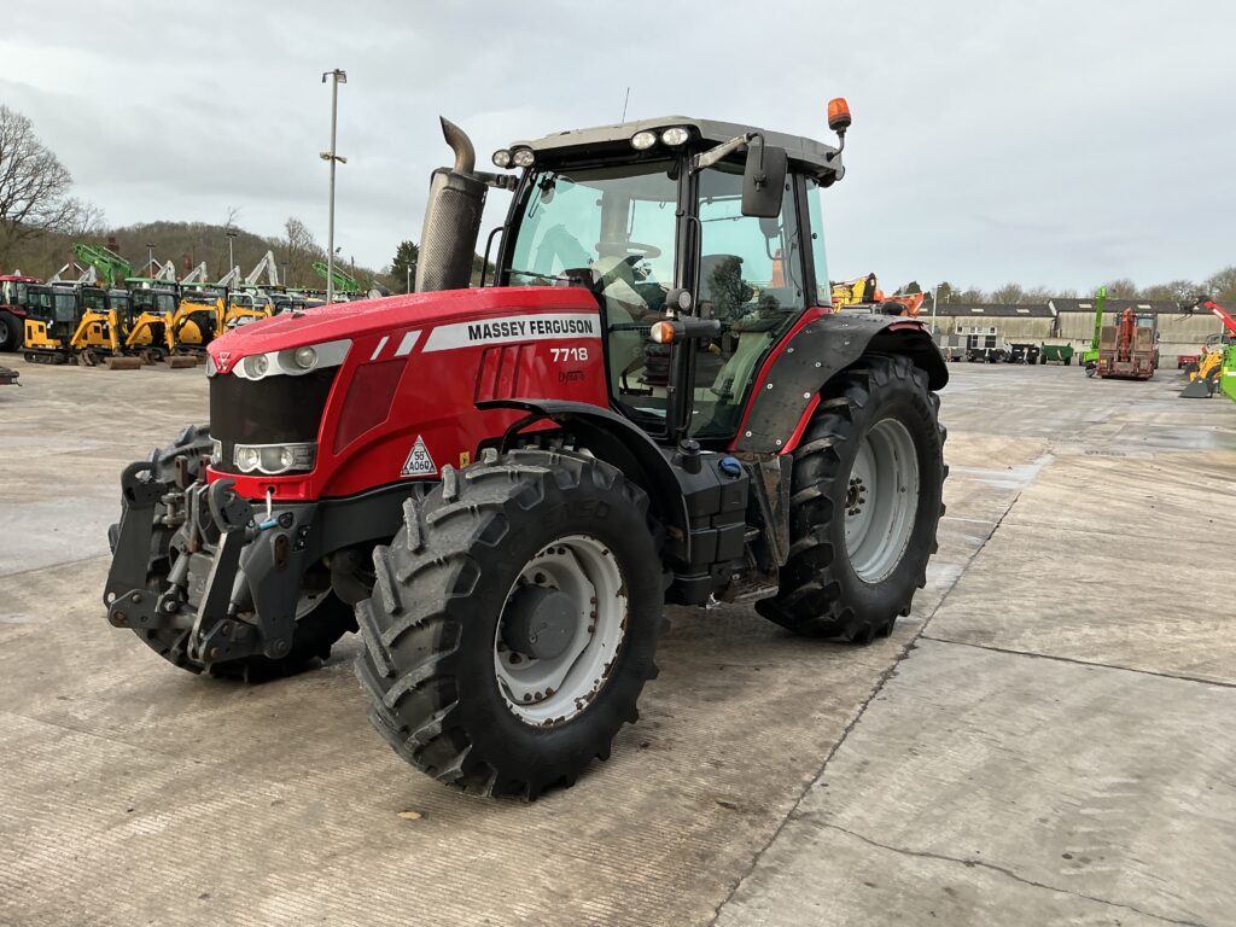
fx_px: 1000
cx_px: 618
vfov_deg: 49.7
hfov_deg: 63.4
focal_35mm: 28
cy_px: 464
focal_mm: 3
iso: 25
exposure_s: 1/316
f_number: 1.8
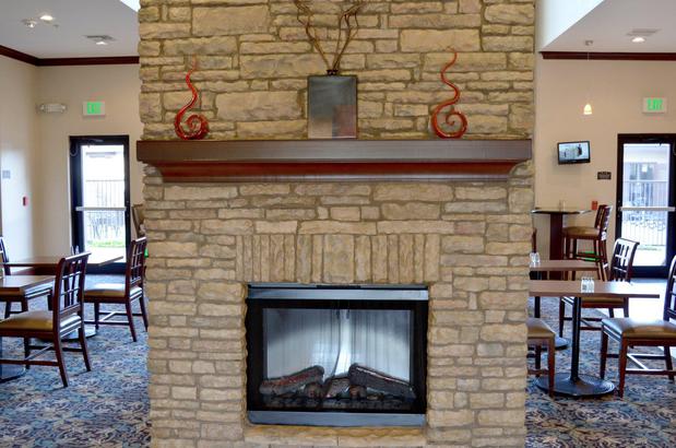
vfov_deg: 36.7
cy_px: 224
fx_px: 675
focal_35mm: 36
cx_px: 338
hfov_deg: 53.2
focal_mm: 24
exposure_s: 1/50
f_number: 3.5
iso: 500
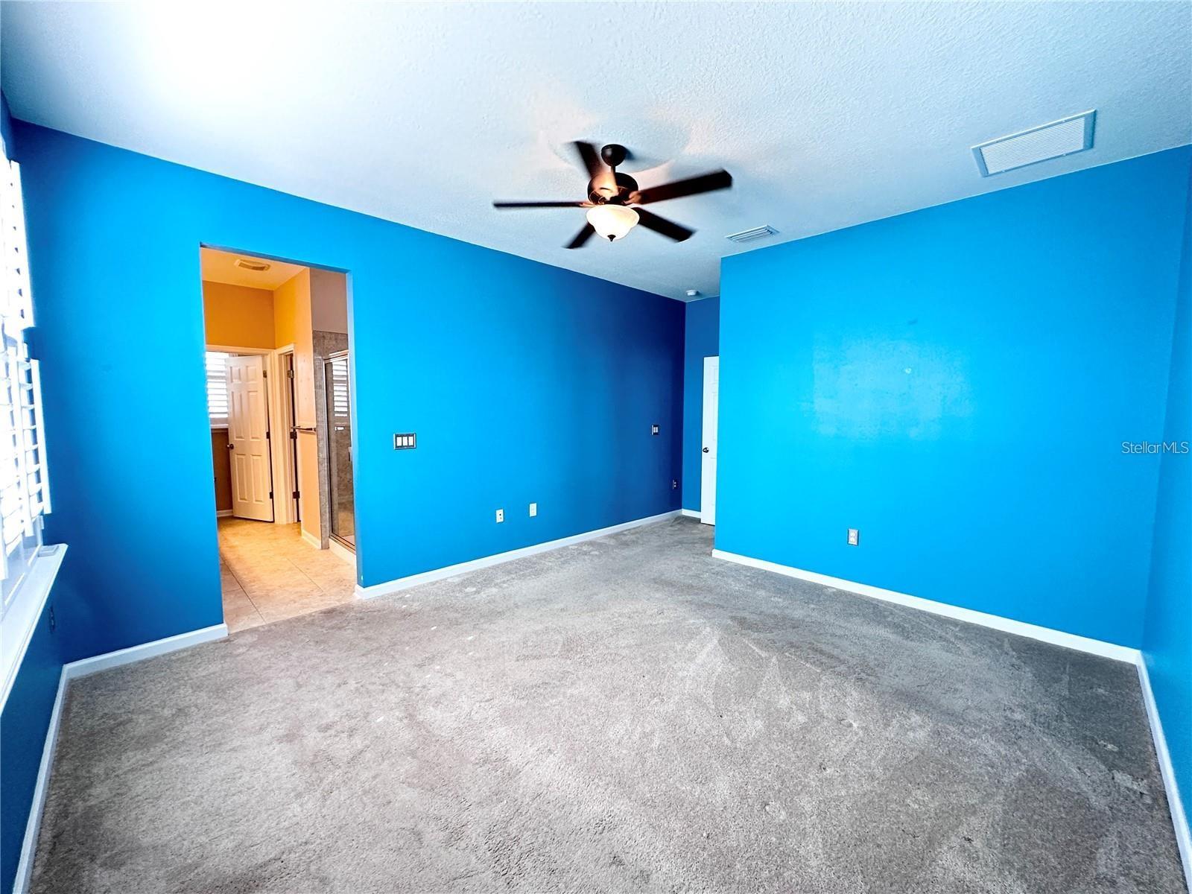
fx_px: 482
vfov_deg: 85.7
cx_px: 596
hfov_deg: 102.1
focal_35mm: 14
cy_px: 447
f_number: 2.2
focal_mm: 2.22
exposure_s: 1/60
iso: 200
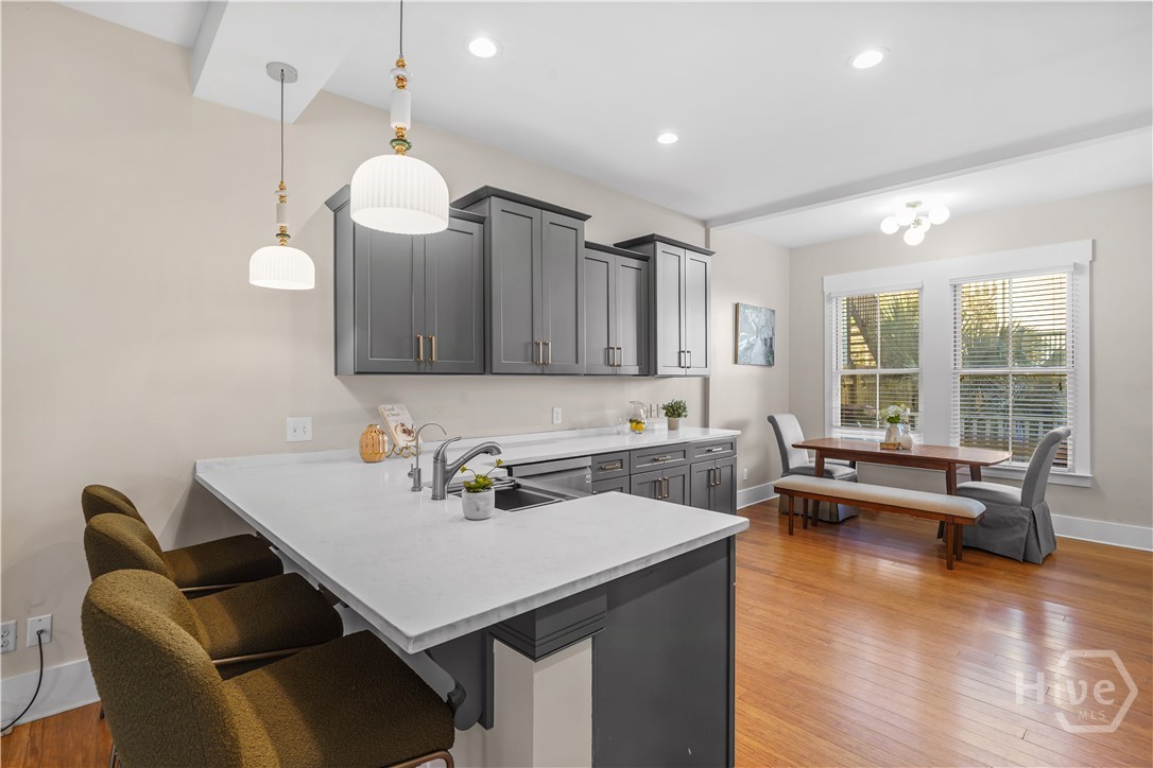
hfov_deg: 93.3
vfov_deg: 70.4
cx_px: 576
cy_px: 384
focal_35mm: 17
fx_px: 544
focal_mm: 17
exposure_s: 2.5
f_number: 10
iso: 100
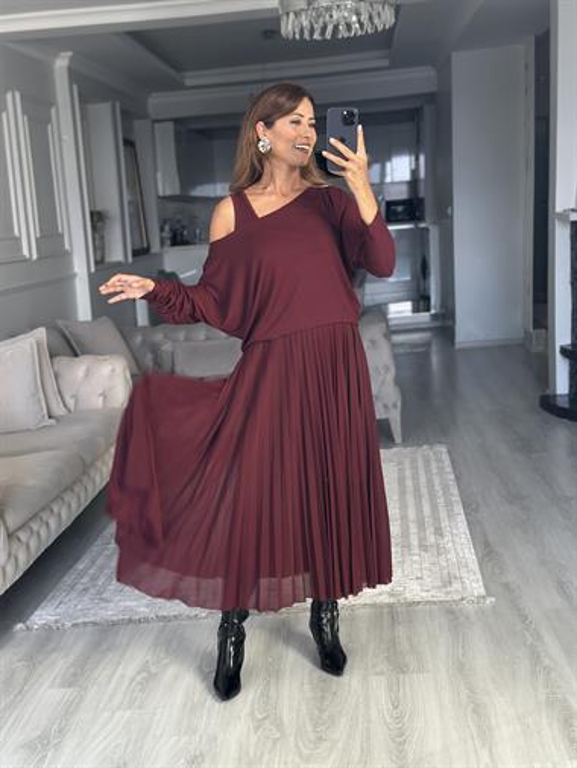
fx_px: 1066
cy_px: 384
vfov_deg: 39.6
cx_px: 288
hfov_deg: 30.3
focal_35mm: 48
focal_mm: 6.86
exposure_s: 1/60
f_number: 1.78
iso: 160
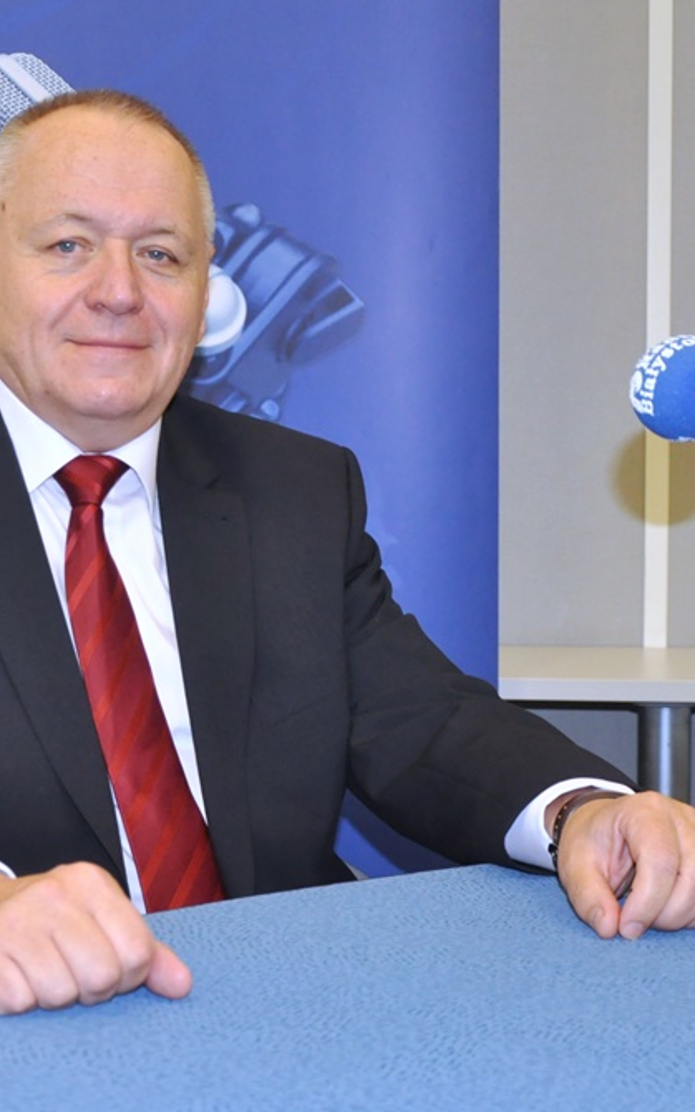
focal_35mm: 56
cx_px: 129
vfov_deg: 36.3
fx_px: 1698
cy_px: 554
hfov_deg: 22.8
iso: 800
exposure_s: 1/60
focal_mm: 24
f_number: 3.8
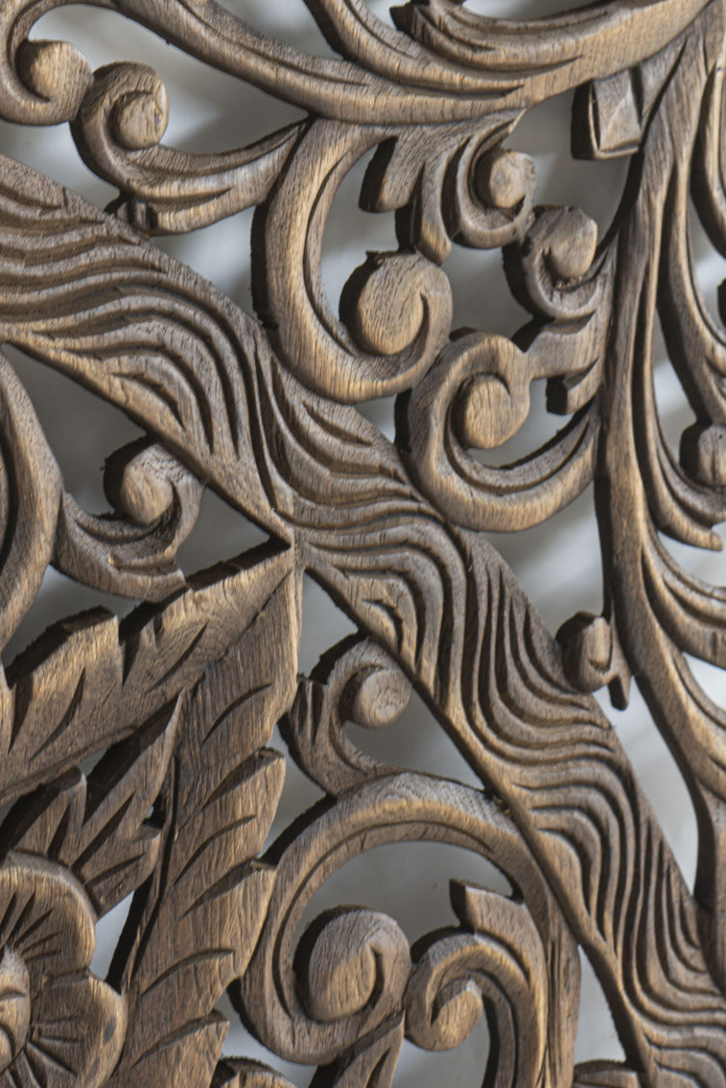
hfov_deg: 20.8
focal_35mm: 65
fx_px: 1965
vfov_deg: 30.6
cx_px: 507
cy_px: 310
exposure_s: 1/13
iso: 320
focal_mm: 41
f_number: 5.6
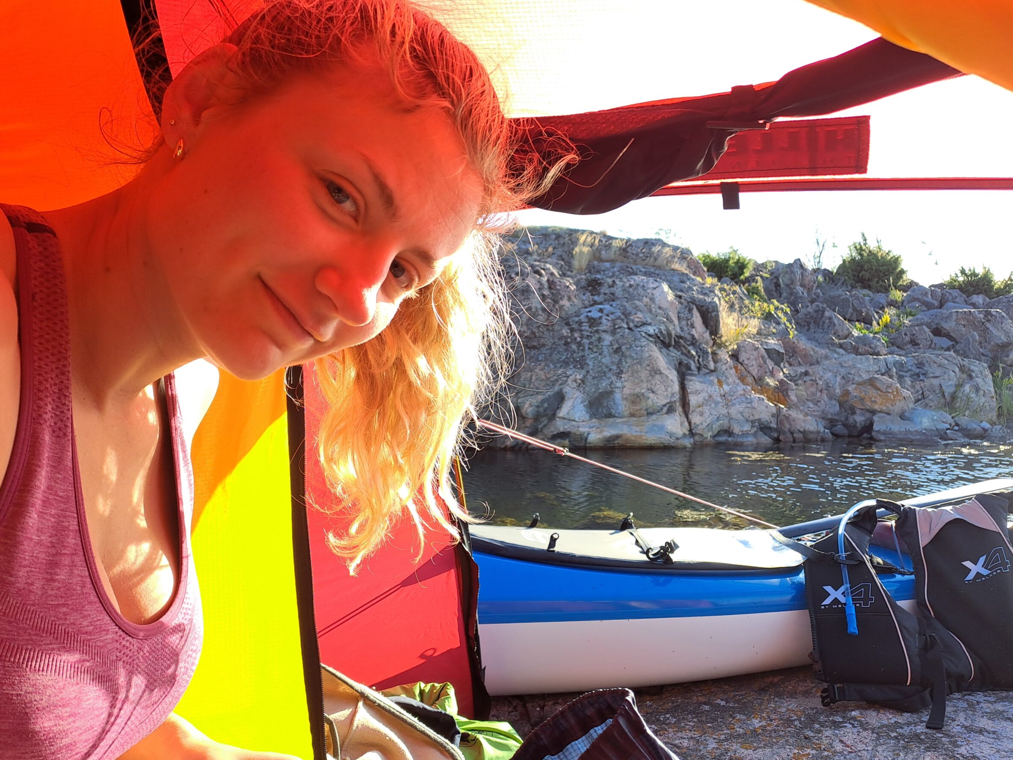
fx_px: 790
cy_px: 360
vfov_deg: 51.3
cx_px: 530
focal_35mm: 27
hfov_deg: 65.3
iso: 32
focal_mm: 4.65
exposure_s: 1/331
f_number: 1.8
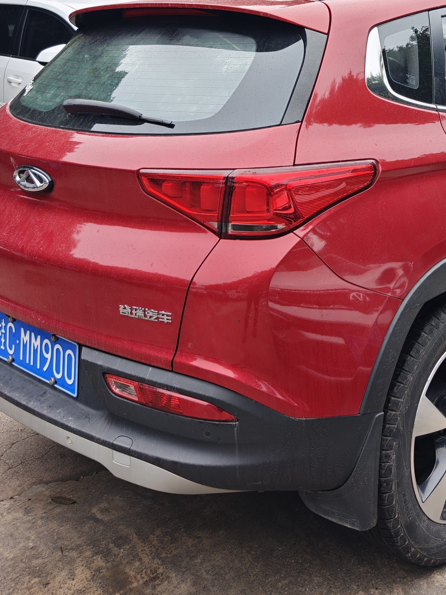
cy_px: 47
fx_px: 825
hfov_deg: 29.8
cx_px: 336
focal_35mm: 48
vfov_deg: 36.8
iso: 160
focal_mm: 8.67
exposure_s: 1/200
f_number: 1.8
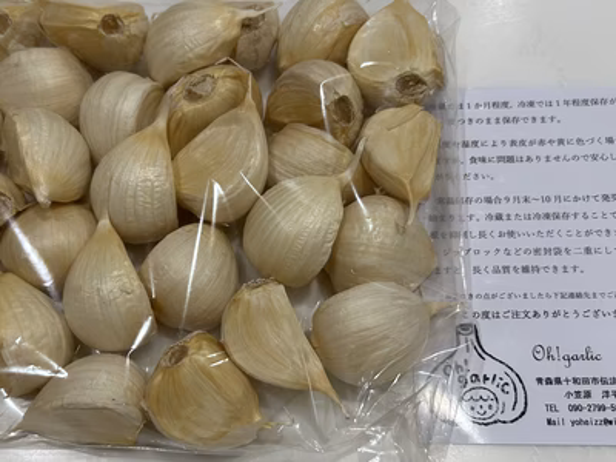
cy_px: 231
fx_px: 463
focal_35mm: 26
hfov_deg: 67.3
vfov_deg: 53.1
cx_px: 308
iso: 100
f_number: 1.5
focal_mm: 5.7
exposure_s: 1/121
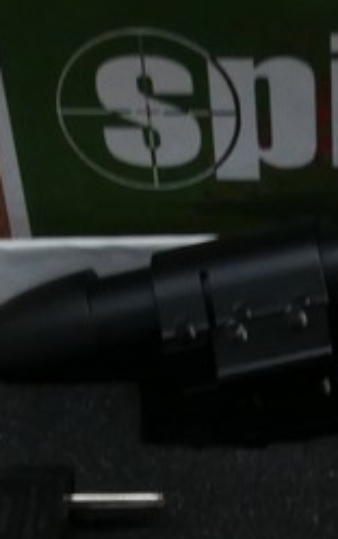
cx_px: 306
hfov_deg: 11.7
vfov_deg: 17.7
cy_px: 673
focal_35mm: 111
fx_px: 1633
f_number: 3.3
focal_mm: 4.3
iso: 200
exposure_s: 1/60
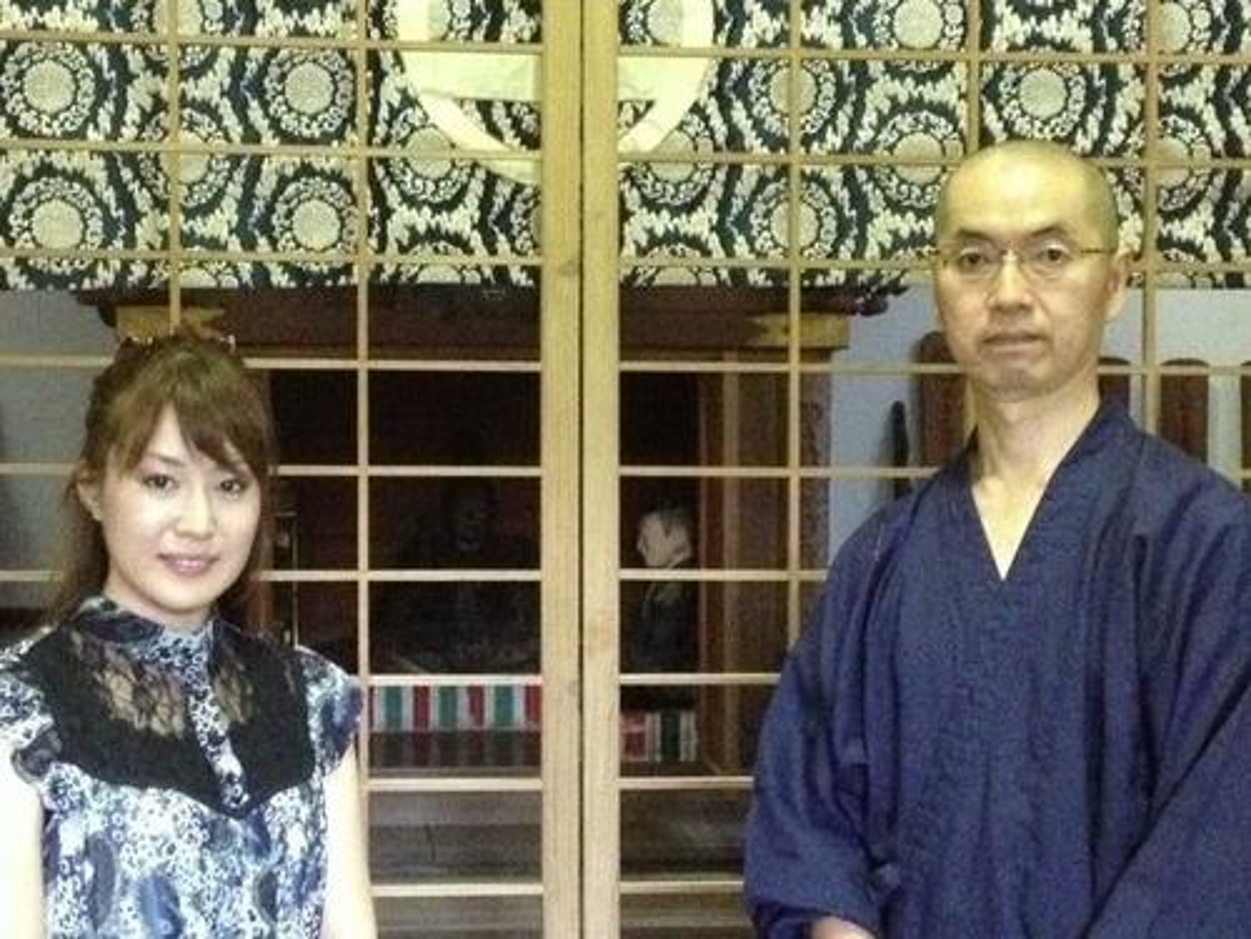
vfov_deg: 40.7
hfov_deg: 52.6
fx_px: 1265
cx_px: 626
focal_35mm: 35
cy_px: 470
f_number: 2.4
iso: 800
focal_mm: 4.28
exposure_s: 1/15
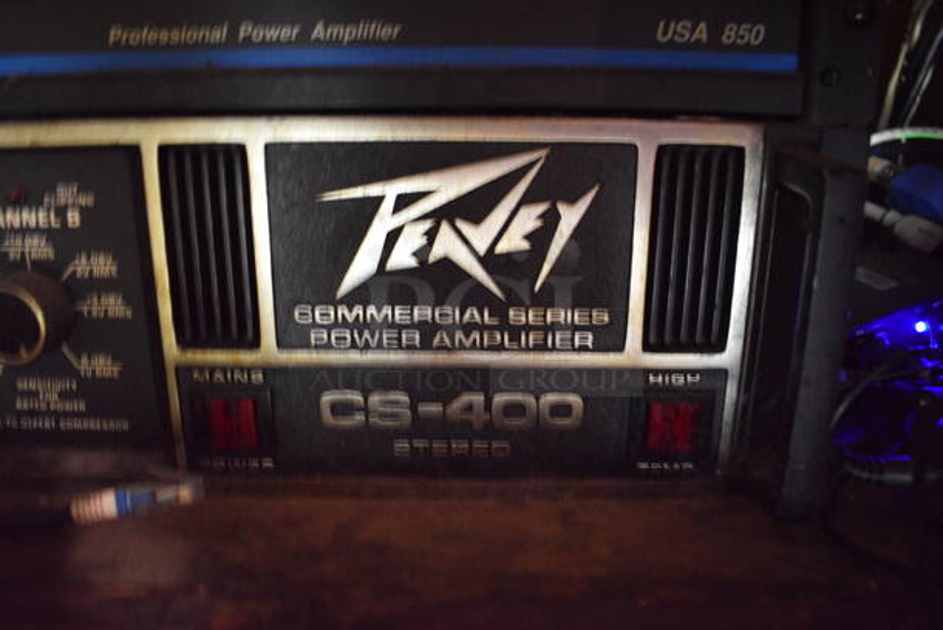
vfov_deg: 48.0
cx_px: 472
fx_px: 708
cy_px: 315
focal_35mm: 27
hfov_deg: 67.3
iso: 3200
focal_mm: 18
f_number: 3.5
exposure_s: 1/5
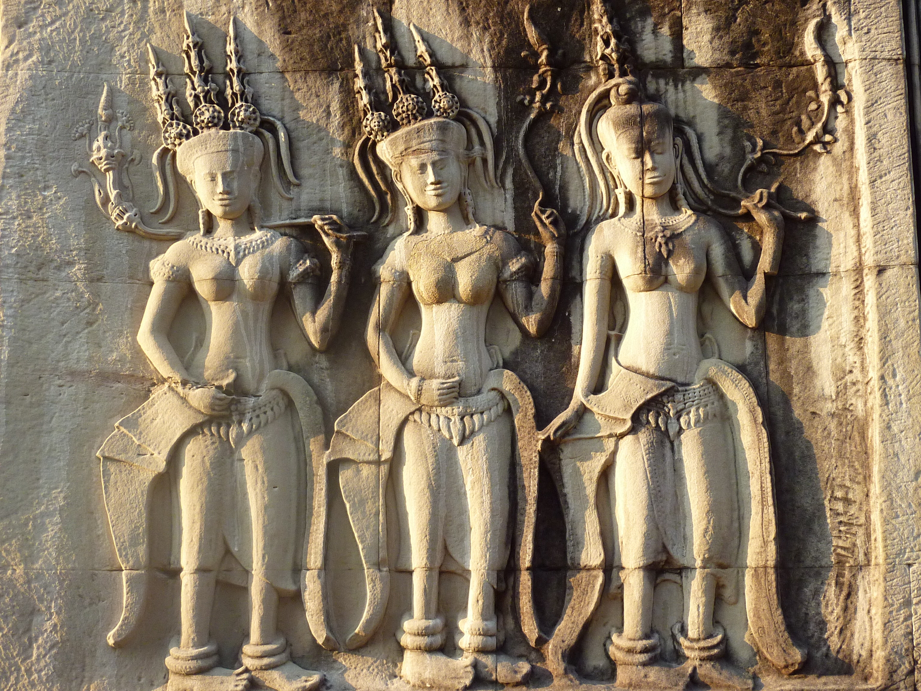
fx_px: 1330
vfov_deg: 29.1
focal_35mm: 50
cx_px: 460
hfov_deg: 38.2
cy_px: 346
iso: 160
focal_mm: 6.9
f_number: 3.7
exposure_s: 1/125
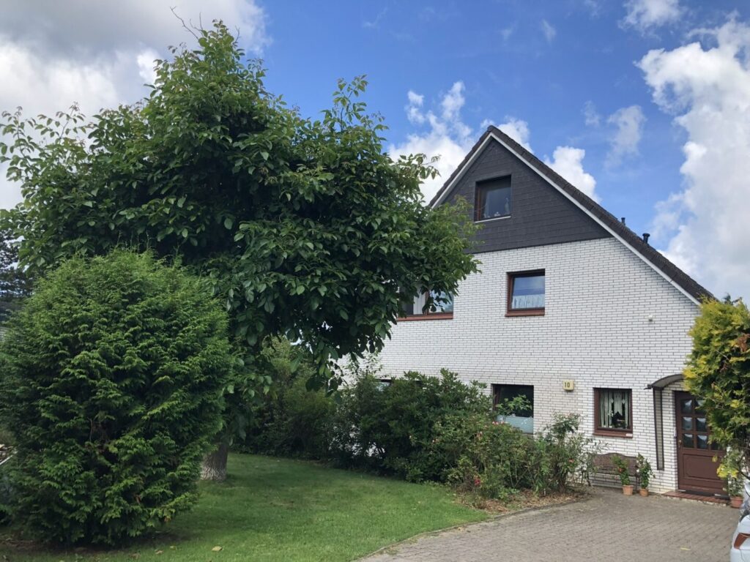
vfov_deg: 49.7
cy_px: 281
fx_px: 607
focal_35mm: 28
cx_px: 375
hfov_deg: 63.4
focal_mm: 3.99
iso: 20
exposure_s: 1/923
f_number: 1.8
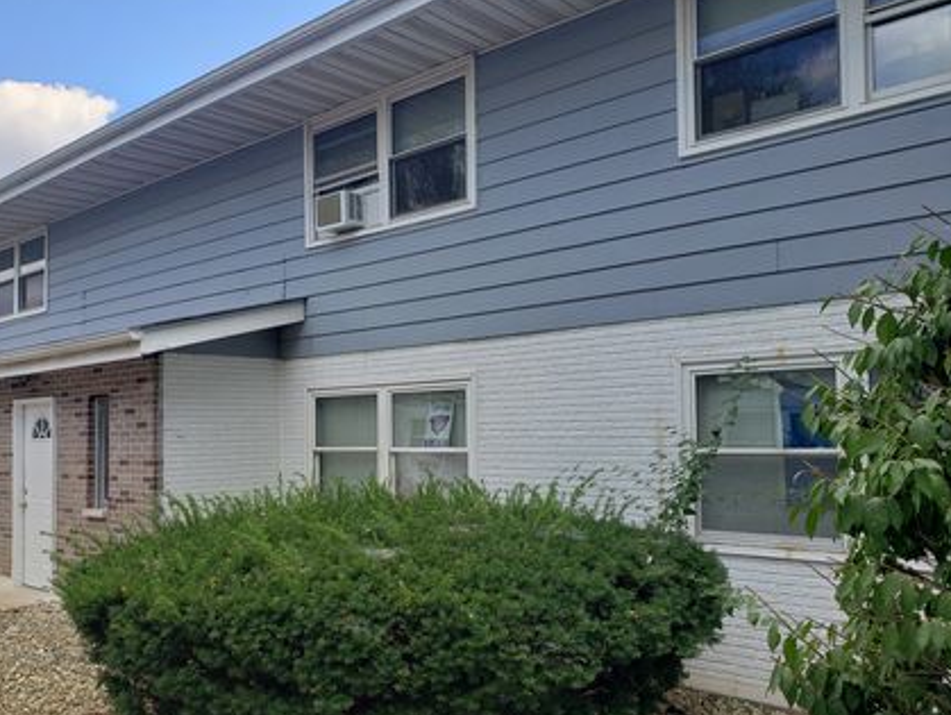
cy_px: 394
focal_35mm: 31
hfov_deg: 58.0
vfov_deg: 45.4
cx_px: 399
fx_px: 852
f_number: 2.4
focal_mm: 4.3
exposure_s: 1/540
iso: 50
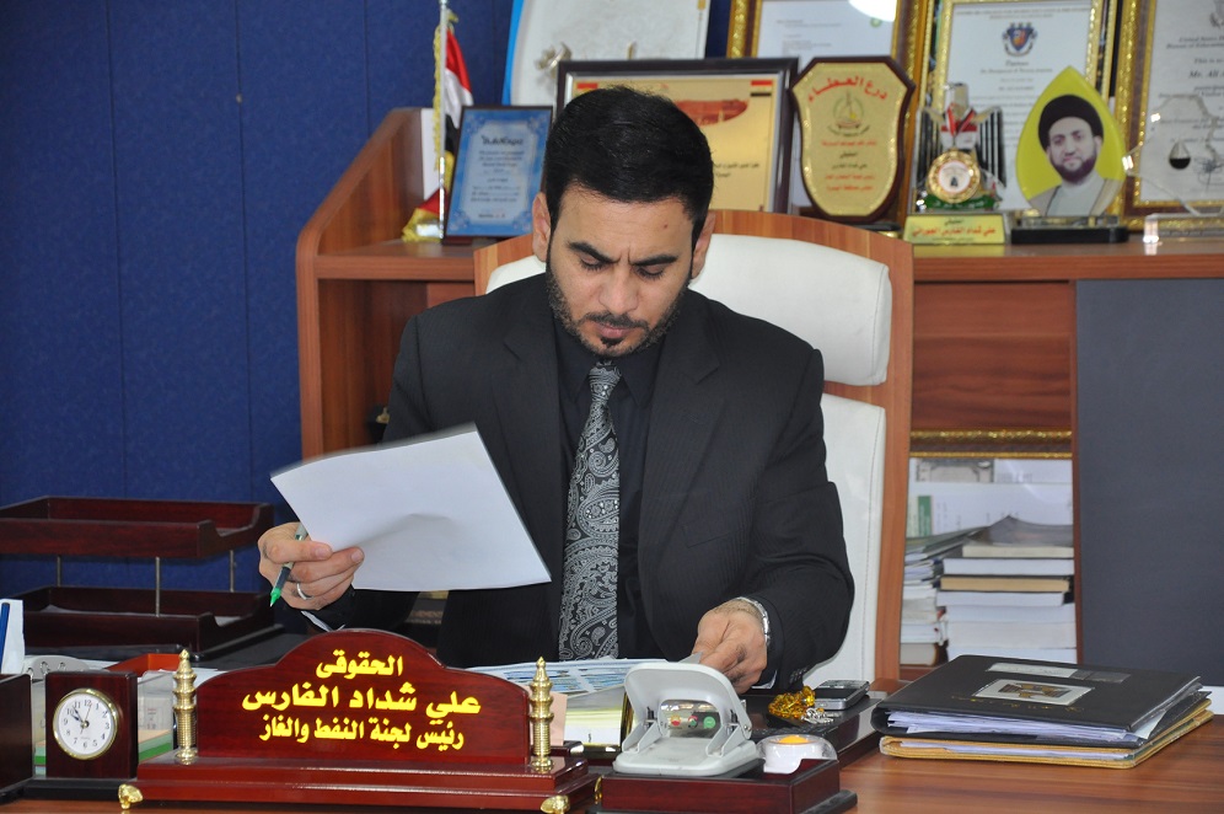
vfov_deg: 9.9
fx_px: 4687
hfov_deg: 14.9
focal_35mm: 138
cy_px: 407
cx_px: 612
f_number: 5.6
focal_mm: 92
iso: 800
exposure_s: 1/60
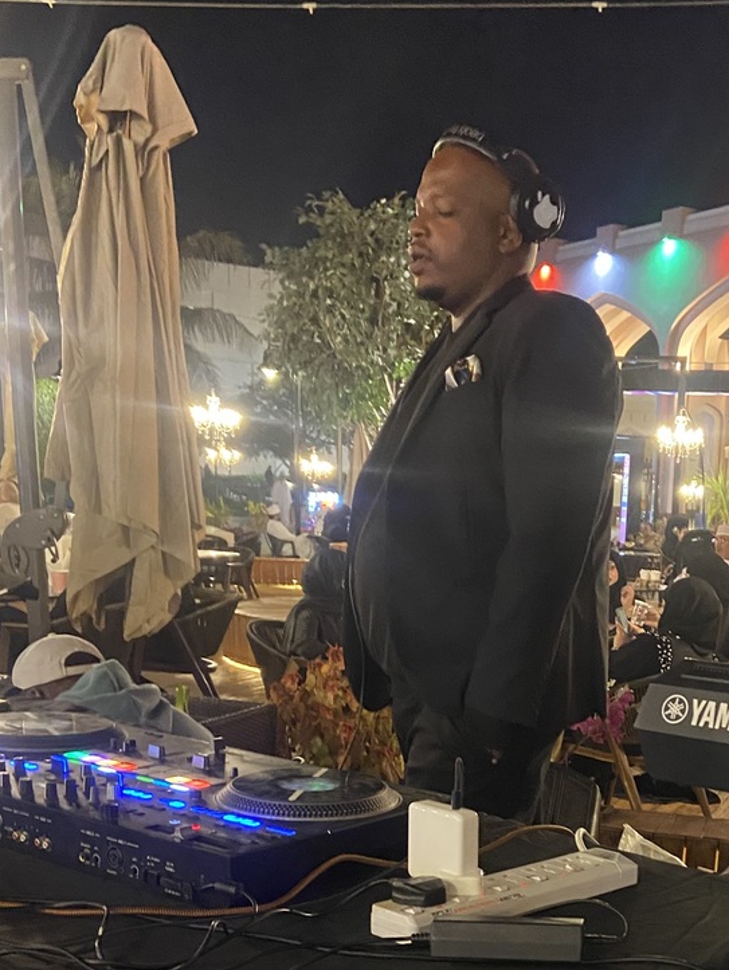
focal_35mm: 46
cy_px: 793
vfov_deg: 39.4
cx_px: 546
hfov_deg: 31.0
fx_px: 1291
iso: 800
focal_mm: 4.25
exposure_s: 1/25
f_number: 1.8
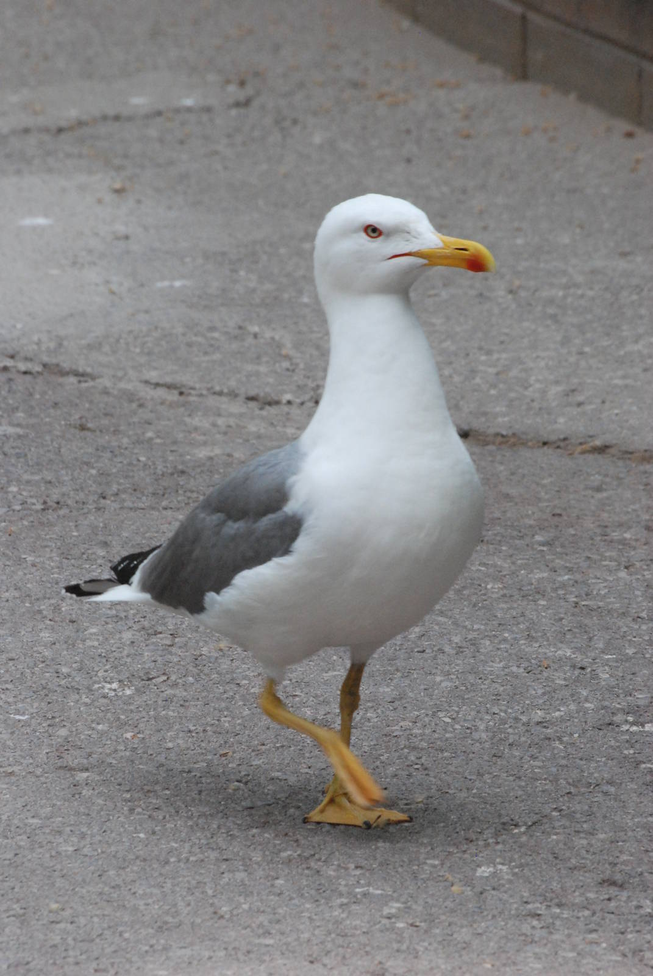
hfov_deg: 3.1
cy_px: 488
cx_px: 326
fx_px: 12209
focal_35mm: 450
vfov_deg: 4.6
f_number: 20
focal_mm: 300
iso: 1600
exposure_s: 1/160
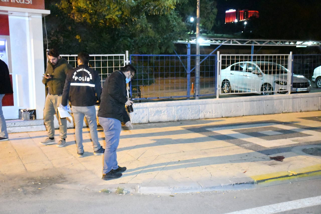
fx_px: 401
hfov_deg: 43.6
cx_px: 160
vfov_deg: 29.9
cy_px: 107
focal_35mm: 45
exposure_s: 1/50
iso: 40000
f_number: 4
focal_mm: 30
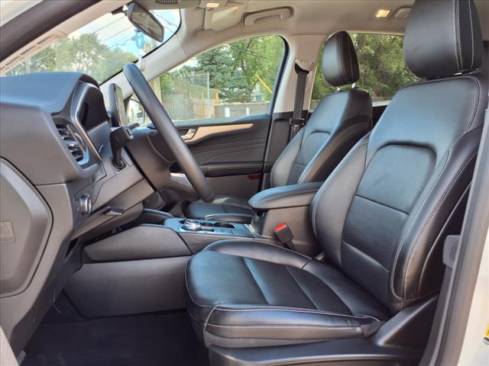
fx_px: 381
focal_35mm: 27
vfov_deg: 51.4
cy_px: 183
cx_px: 244
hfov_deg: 65.3
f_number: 1.9
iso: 40
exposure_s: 1/120
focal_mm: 3.58
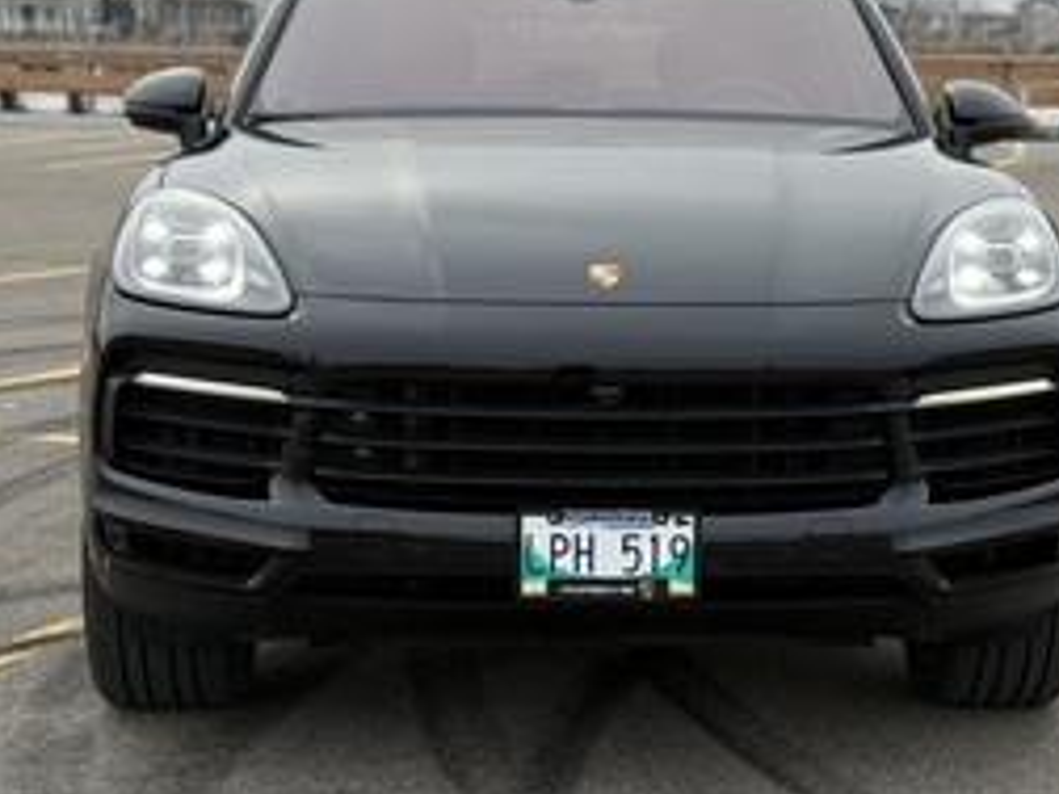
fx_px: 2447
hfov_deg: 24.4
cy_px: 334
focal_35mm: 80
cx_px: 660
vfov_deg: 18.4
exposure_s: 1/699
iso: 64
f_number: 1.78
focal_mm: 6.76
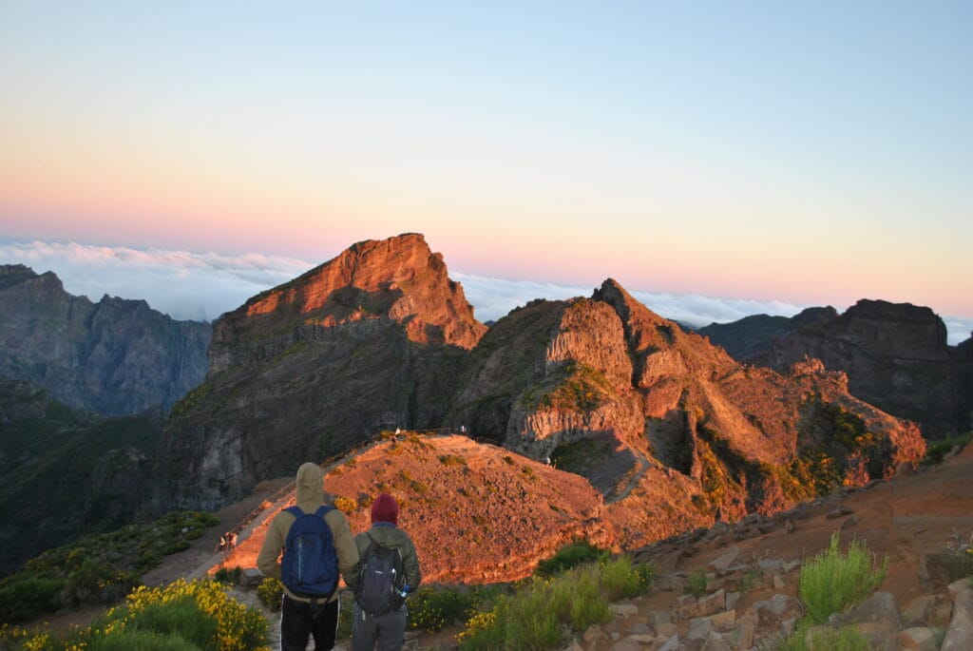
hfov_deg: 53.1
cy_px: 326
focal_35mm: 36
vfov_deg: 37.0
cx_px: 486
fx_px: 974
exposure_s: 1/60
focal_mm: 24
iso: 200
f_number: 4
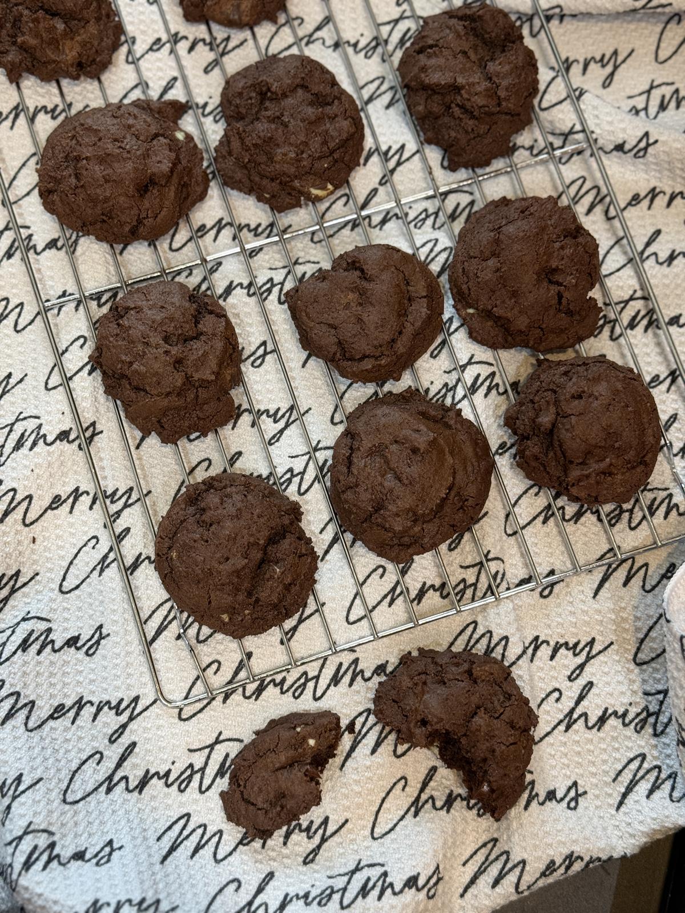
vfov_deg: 39.7
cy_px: 456
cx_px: 342
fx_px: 1266
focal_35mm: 48
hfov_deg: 30.3
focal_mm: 6.76
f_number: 1.78
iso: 160
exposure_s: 1/60
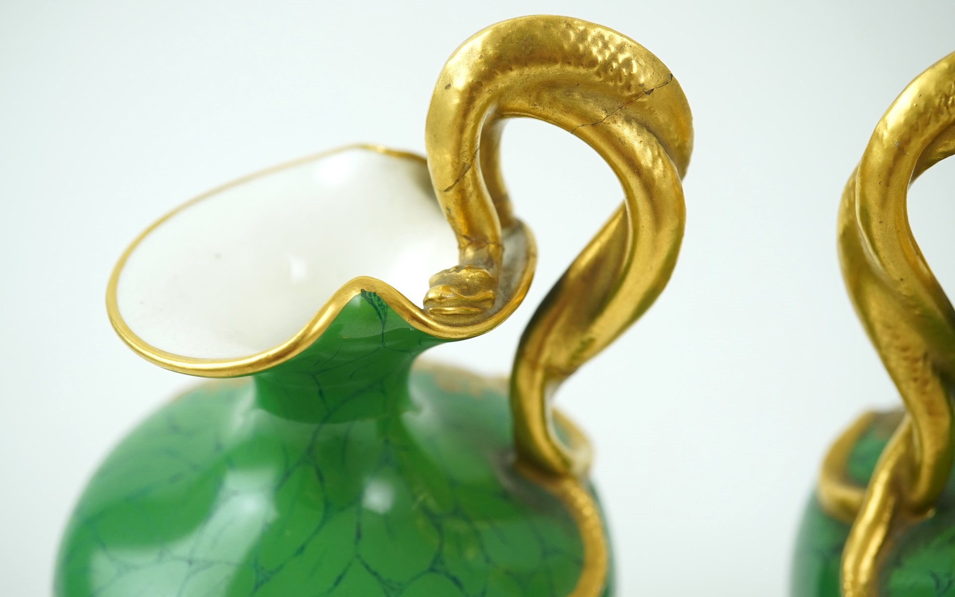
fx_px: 1197
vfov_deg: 28.0
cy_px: 294
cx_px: 477
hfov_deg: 43.5
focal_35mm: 46
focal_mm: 30
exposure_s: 1/50
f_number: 8
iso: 500
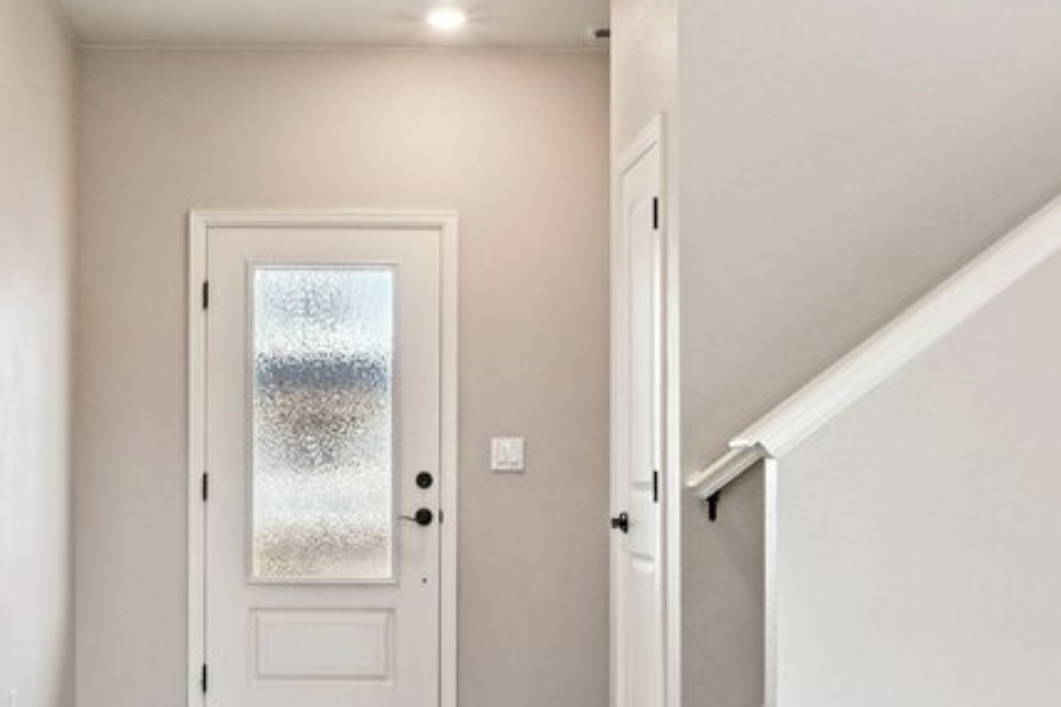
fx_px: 1974
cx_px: 302
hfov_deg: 29.7
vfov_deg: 20.3
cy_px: 438
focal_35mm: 67
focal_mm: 14
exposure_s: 1/15
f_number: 11
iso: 400
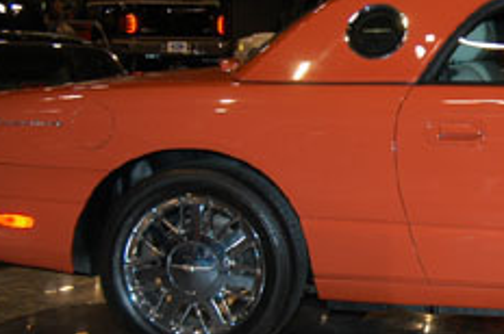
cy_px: 189
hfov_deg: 18.6
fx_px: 1468
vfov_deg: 13.0
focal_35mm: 105
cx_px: 583
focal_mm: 24
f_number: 5
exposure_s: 1/60
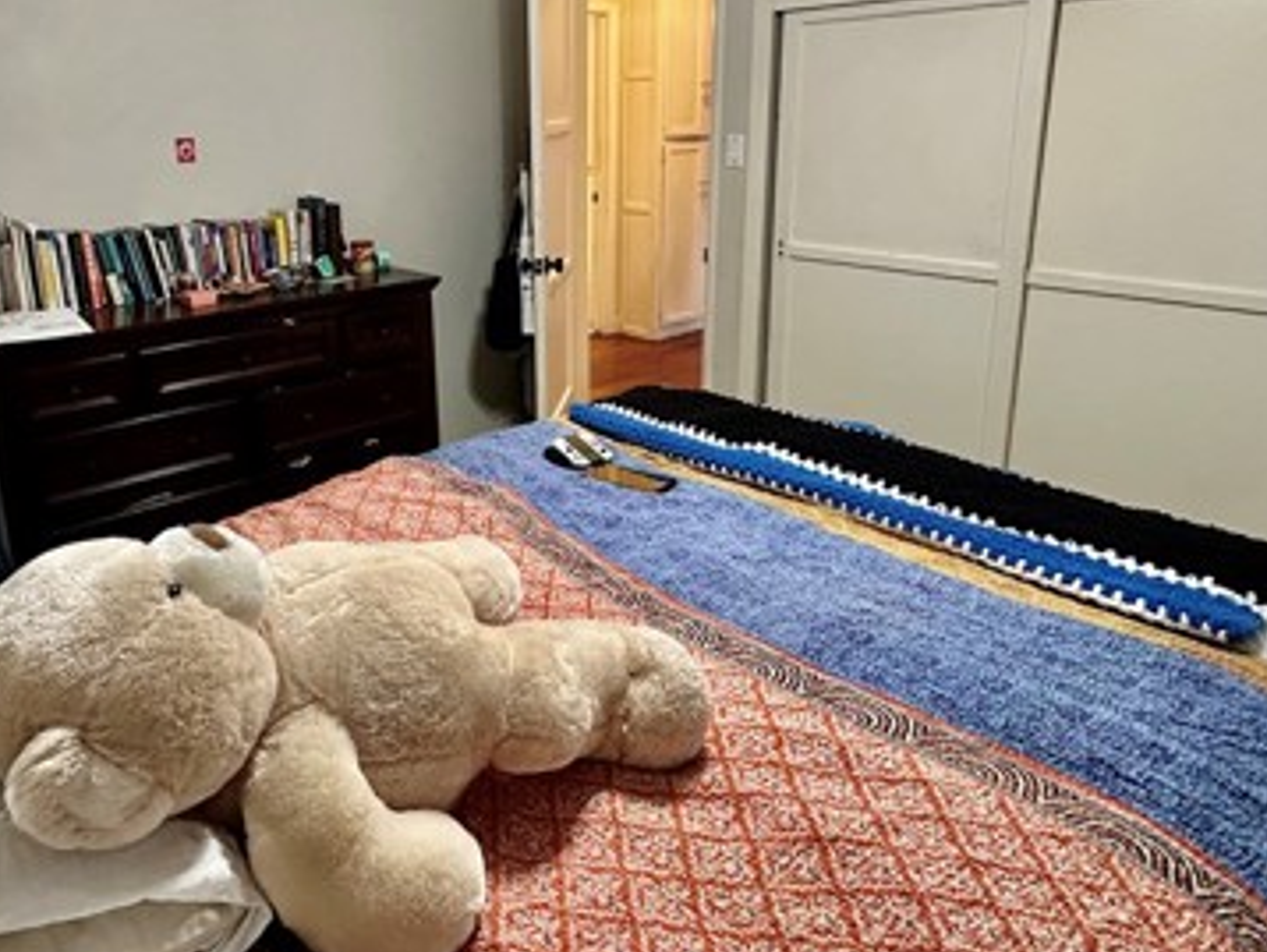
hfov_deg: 68.5
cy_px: 329
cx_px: 492
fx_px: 916
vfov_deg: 54.0
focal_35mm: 25
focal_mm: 2.22
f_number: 2.2
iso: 400
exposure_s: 1/60
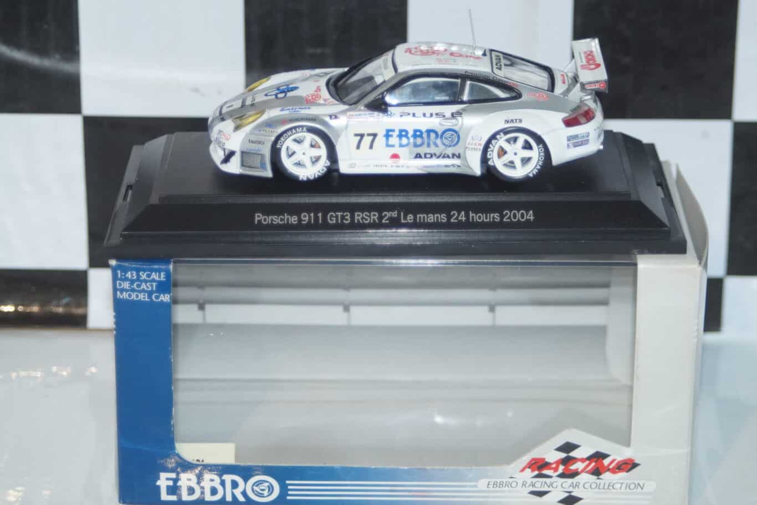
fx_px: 2523
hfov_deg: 17.1
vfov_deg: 11.4
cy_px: 252
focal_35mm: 120
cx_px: 378
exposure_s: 1/160
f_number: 5.6
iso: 800
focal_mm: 80
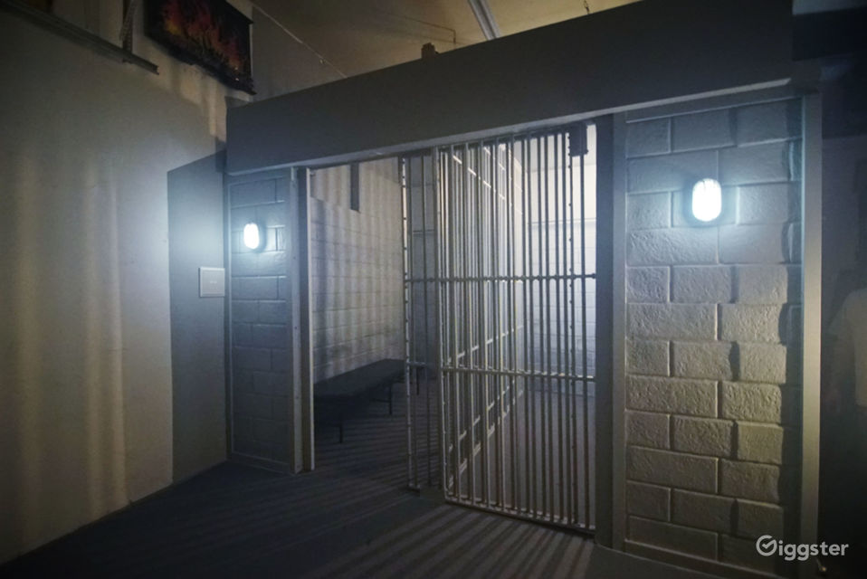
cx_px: 434
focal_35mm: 16
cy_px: 290
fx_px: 386
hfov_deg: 96.7
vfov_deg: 73.8
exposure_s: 1/200
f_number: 3.5
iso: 10000
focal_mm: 16
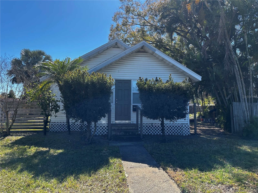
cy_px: 96
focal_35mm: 24
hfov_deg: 71.6
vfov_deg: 56.8
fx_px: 179
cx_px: 129
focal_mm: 6.86
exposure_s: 1/1639
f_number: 1.78
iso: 80
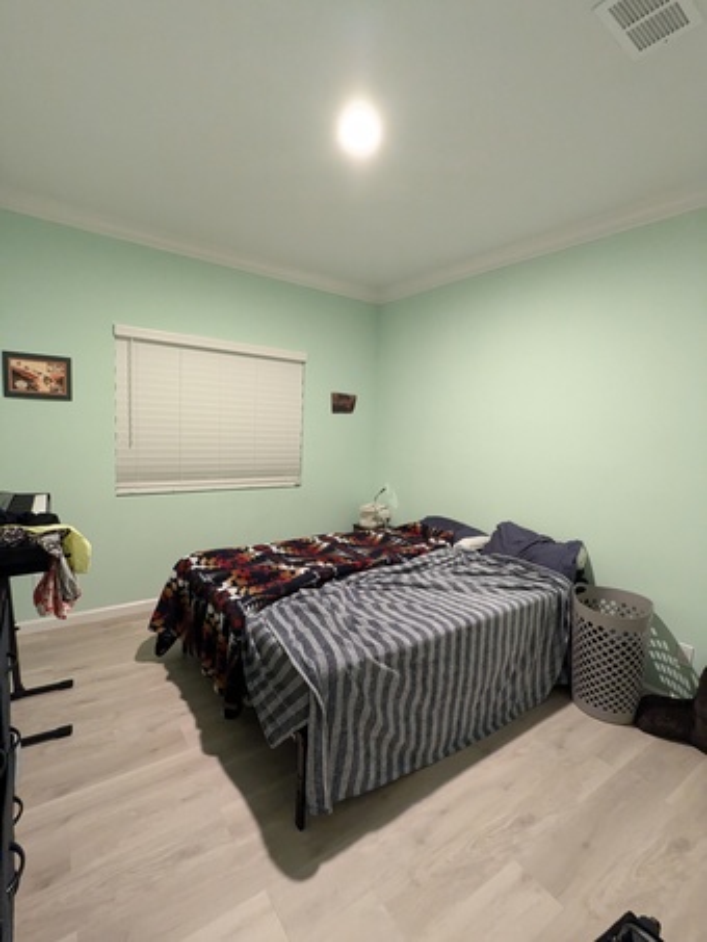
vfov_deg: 94.5
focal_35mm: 16
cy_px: 471
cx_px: 354
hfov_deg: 78.1
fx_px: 436
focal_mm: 2.35
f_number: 2.2
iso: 653
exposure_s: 1/30
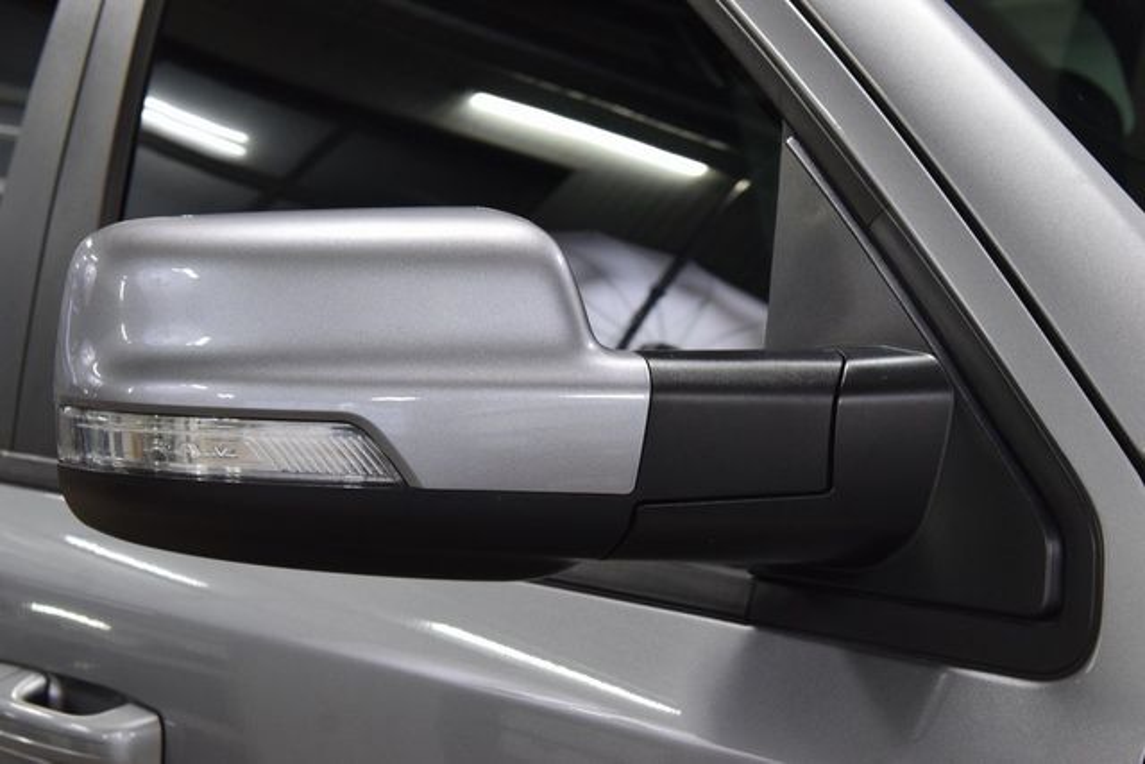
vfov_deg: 18.2
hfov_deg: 27.0
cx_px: 572
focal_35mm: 75
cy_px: 382
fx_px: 2386
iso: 1600
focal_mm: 50
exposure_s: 1/60
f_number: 7.1
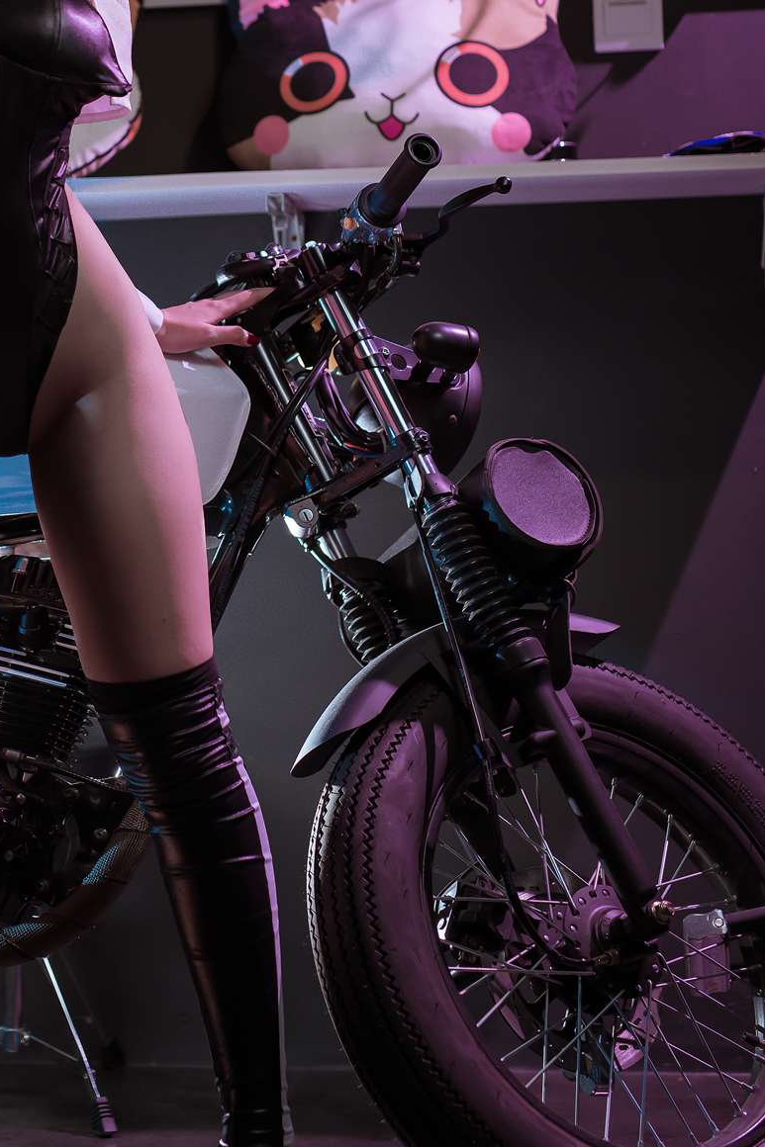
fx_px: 3093
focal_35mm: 97
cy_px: 306
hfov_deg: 13.9
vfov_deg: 20.9
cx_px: 25
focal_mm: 50
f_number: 2.8
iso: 64
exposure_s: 1/160
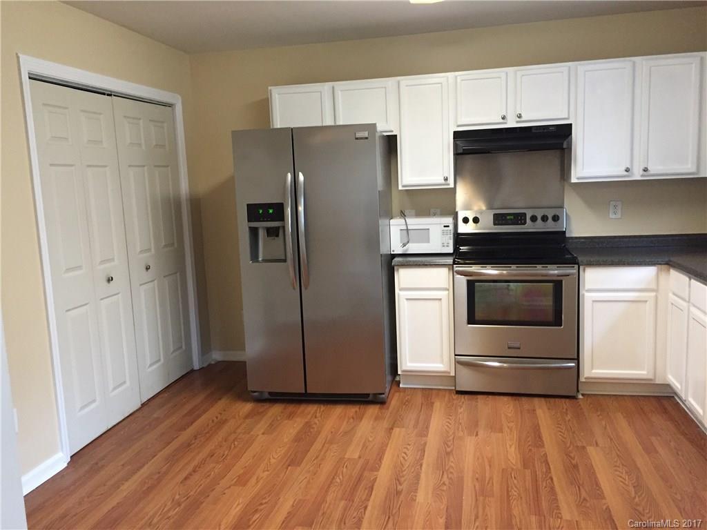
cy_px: 265
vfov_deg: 48.2
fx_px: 592
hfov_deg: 61.7
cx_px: 354
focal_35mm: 29
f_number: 2.2
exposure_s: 1/24
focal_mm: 4.15
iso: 250
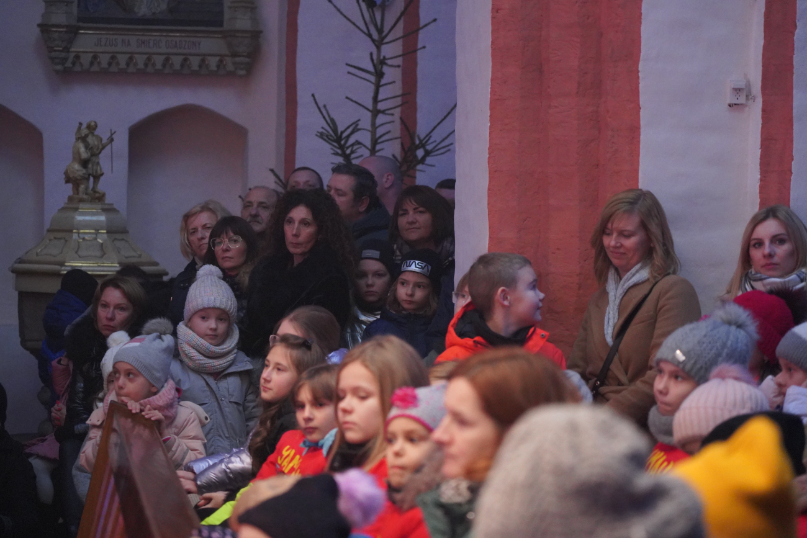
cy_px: 269
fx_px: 2354
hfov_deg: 19.5
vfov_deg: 13.0
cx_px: 404
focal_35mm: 105
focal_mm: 105
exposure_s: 1/100
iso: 12800
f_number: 4
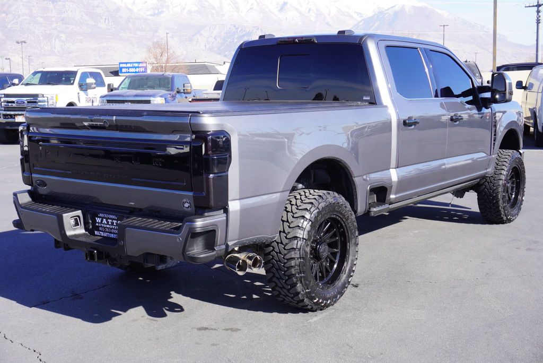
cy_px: 182
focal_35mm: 46
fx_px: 702
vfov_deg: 29.0
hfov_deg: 42.3
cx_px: 272
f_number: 8
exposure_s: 1/100
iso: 100
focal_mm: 31
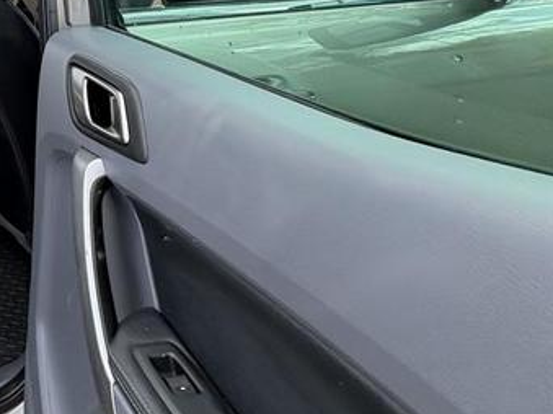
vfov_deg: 36.2
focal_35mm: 37
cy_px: 41
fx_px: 591
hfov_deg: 34.5
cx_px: -173
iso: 64
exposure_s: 1/141
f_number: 2.2
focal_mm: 2.22
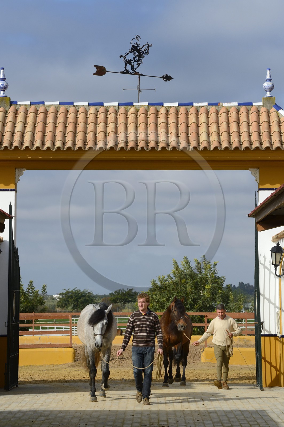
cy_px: 214
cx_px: 142
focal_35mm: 145
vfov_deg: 14.2
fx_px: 1719
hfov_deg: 9.4
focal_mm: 145
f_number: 16
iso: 400
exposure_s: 1/400
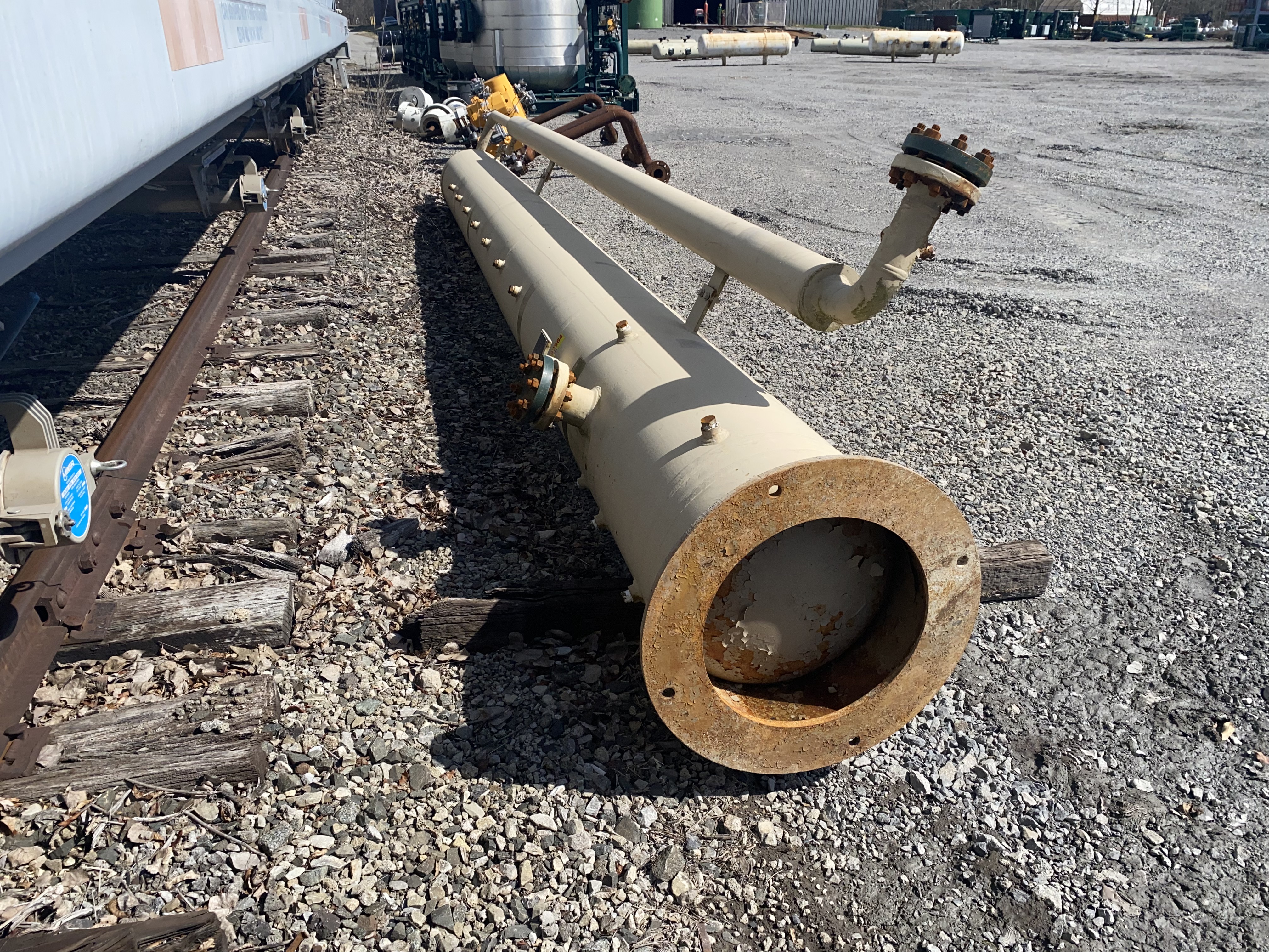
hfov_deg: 67.3
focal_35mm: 26
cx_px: 634
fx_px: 953
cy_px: 476
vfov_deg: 53.1
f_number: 1.8
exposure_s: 1/3846
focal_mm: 4.25
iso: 32
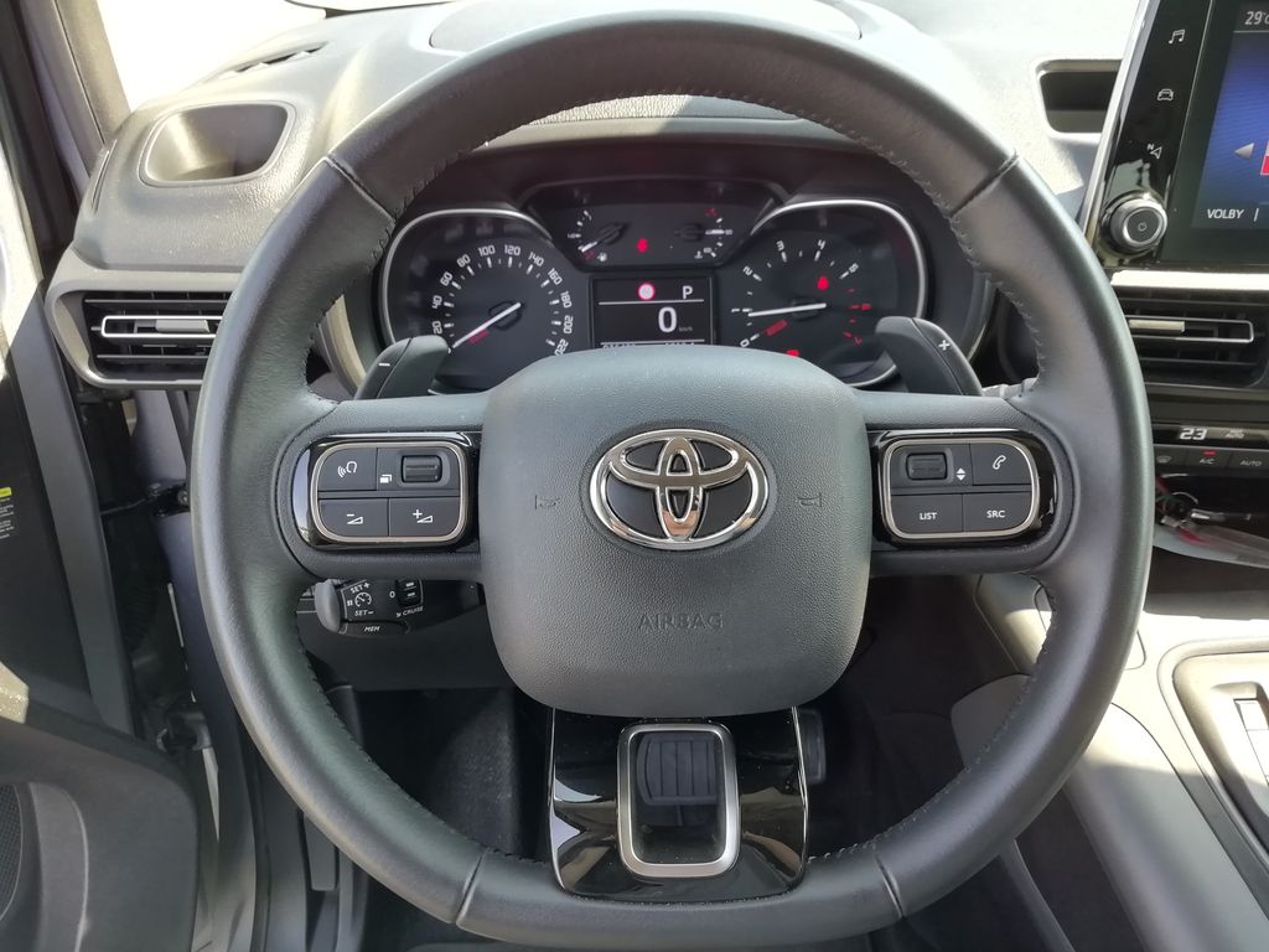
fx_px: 953
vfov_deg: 53.1
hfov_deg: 67.3
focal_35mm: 26
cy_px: 476
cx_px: 634
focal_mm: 3.21
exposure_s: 1/60
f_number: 2.2
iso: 64
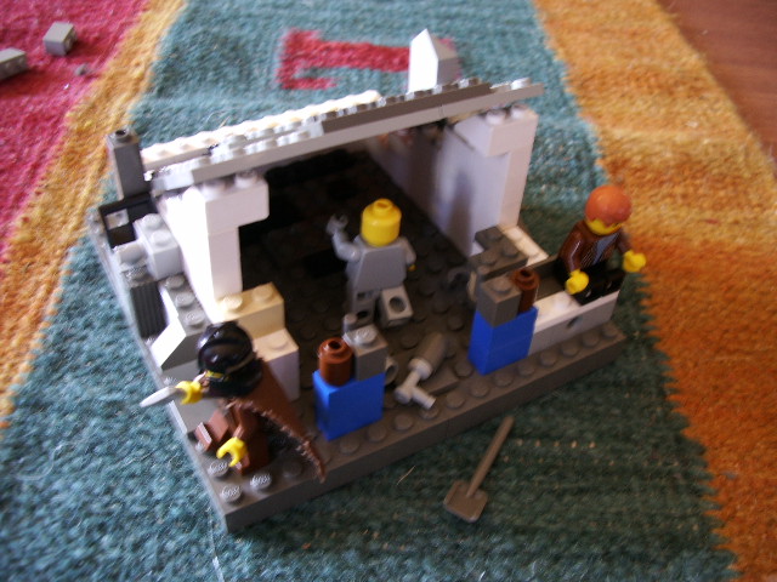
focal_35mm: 35
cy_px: 291
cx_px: 388
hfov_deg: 52.6
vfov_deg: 40.7
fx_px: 786
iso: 100
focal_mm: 5.8
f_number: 2.6
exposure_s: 1/13
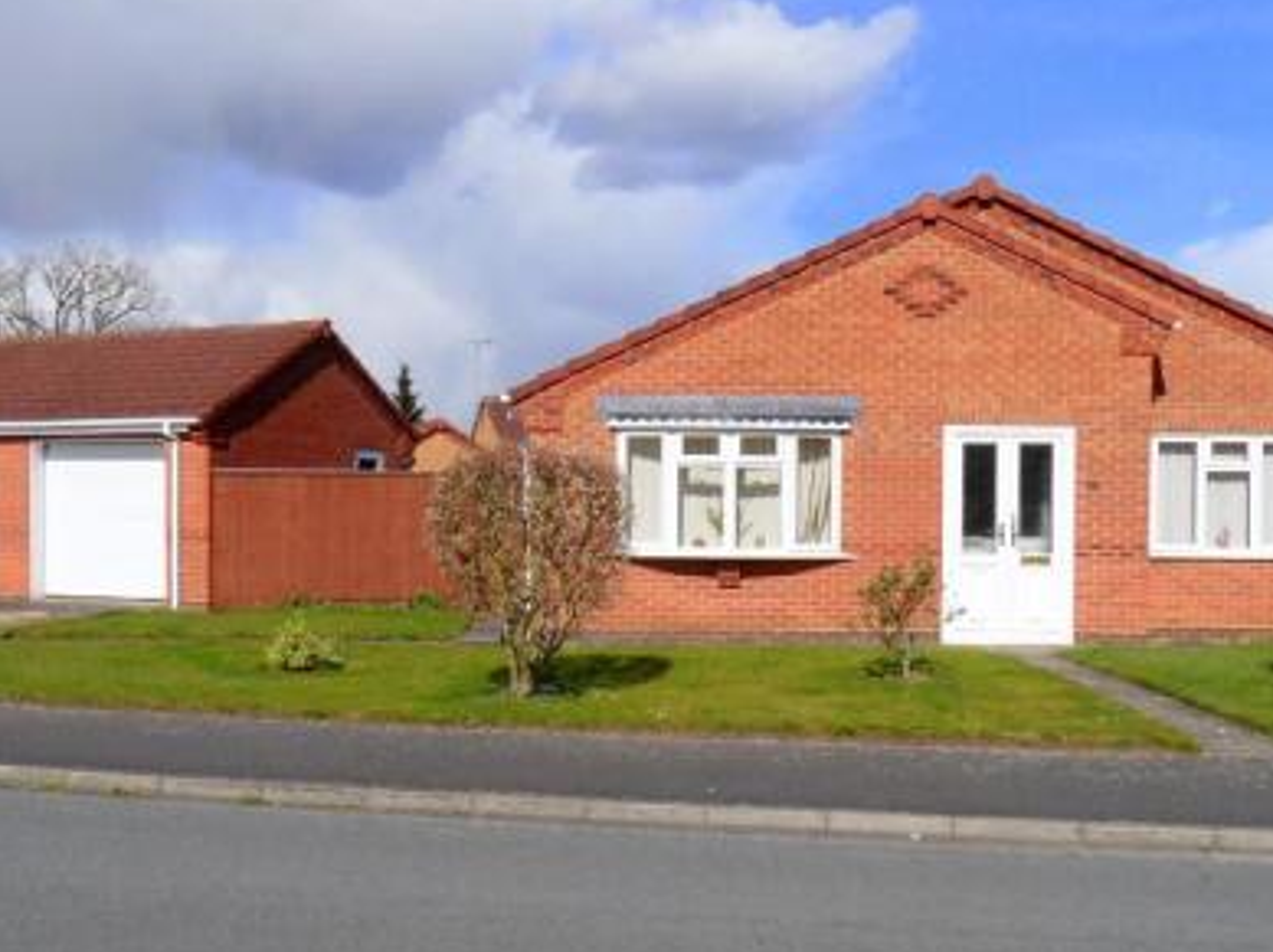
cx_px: 633
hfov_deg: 51.4
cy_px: 535
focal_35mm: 36
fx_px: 1323
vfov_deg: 39.5
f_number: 4.6
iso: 80
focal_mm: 3.9
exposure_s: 1/750
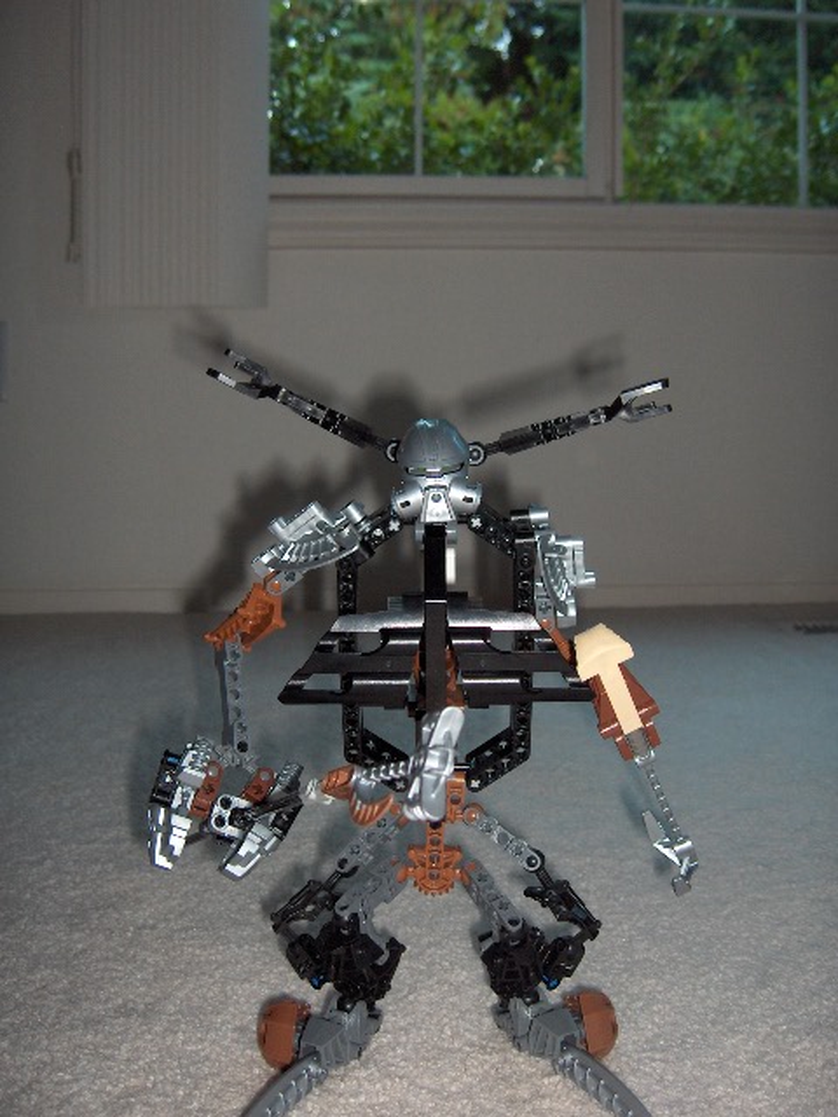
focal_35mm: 39
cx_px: 419
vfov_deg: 47.9
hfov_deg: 36.8
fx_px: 1259
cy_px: 558
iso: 100
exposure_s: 1/60
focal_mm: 8
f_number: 2.8
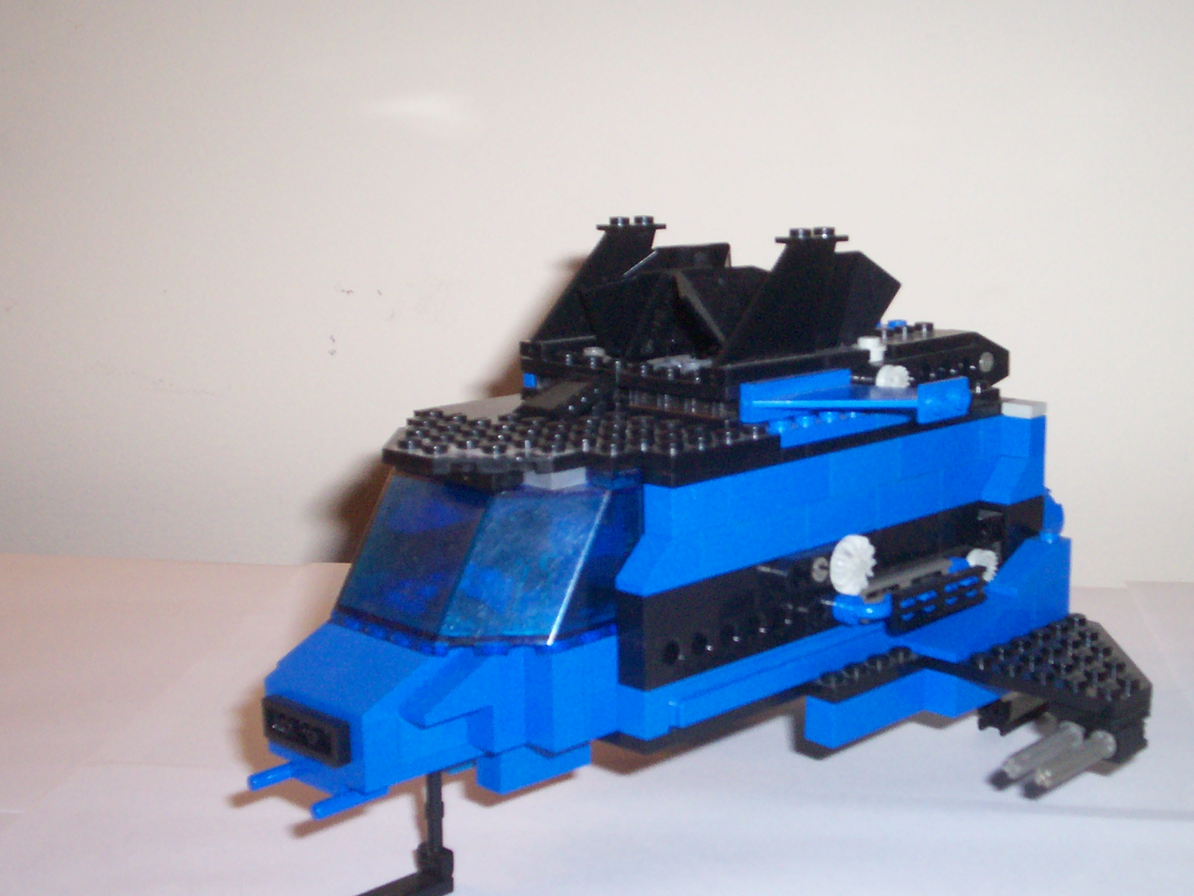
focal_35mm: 51
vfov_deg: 28.6
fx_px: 1759
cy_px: 455
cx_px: 761
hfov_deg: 37.2
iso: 140
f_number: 4.5
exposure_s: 1/64
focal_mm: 5.9
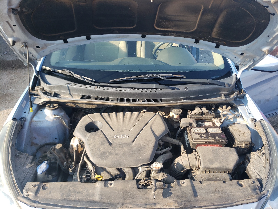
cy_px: 104
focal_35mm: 26
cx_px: 139
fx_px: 209
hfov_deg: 67.3
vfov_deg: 53.1
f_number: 1.5
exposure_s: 1/526
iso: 50
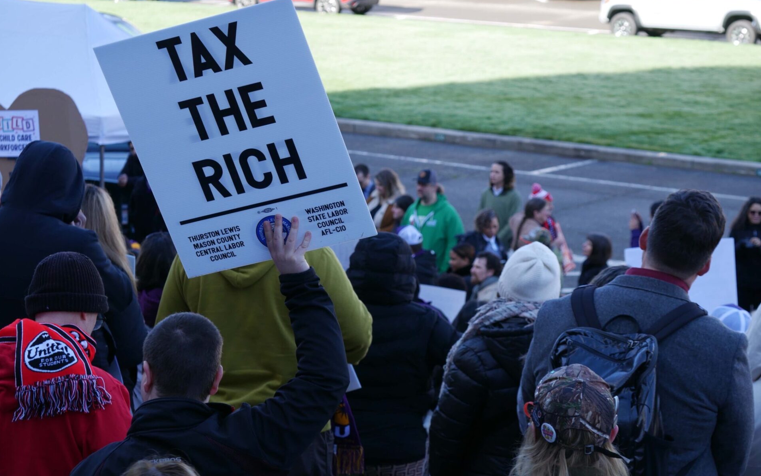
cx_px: 380
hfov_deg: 18.4
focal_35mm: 113
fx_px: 2344
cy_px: 221
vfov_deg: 11.6
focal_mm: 53
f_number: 5.6
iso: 200
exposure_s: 1/125
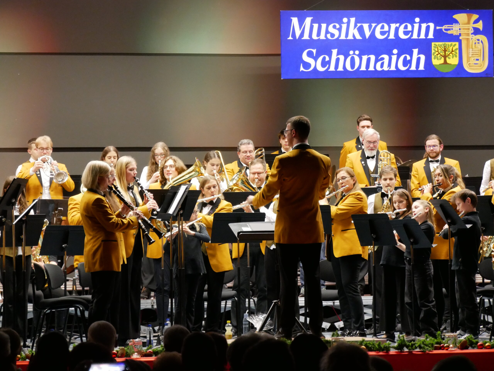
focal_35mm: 168
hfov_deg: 11.8
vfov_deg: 8.8
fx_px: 2398
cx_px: 247
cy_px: 186
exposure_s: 1/40
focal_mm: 84
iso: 3200
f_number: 5.4
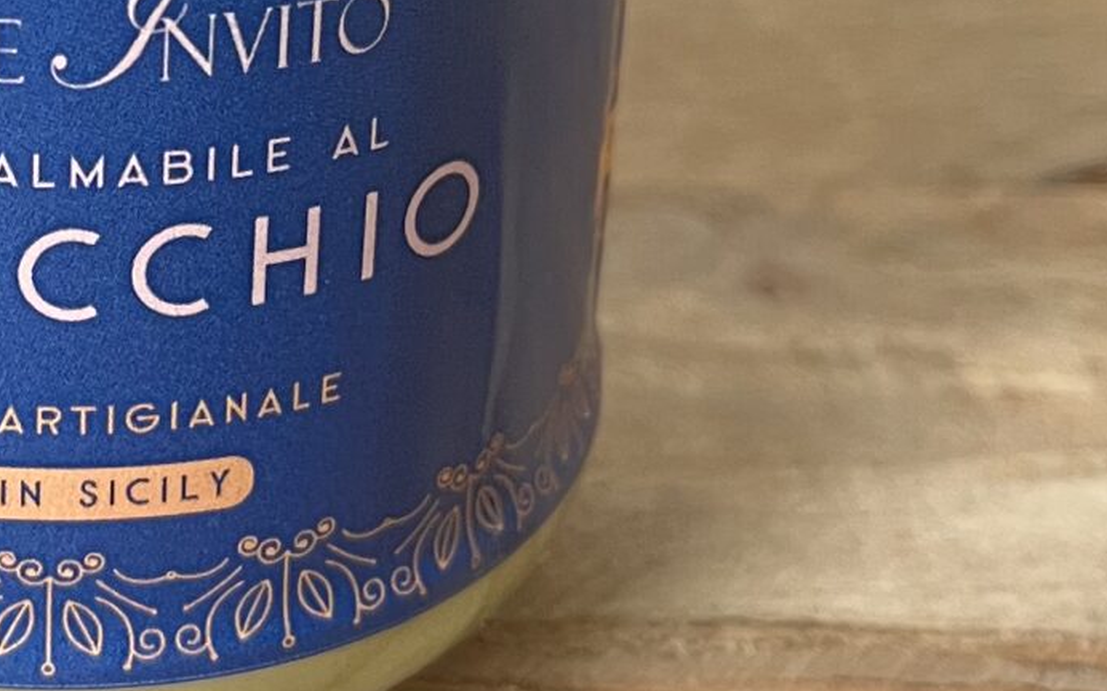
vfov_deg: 12.5
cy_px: -163
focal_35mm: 102
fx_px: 3076
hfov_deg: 19.8
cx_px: -8
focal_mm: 5.1
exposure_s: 1/60
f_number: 1.6
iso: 200
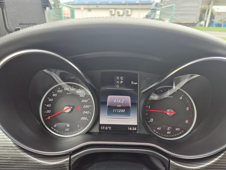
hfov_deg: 73.9
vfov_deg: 58.9
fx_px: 150
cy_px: 85
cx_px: 113
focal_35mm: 23
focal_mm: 5.4
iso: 50
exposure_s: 1/67
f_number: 1.8
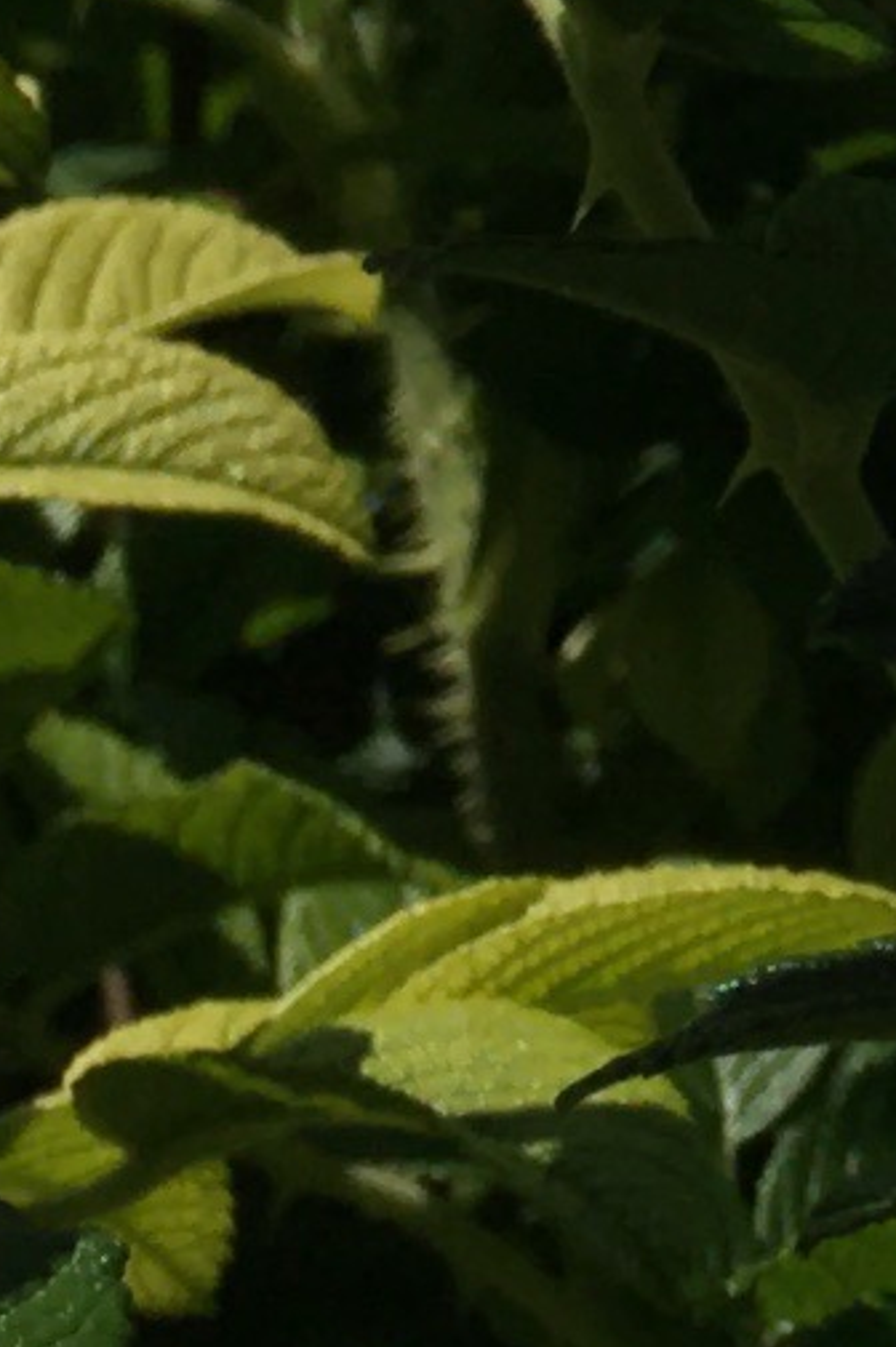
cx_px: 2475
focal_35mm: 241
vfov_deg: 8.0
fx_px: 9009
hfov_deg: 5.4
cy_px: -1720
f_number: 2.2
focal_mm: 4.15
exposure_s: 1/3497
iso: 25
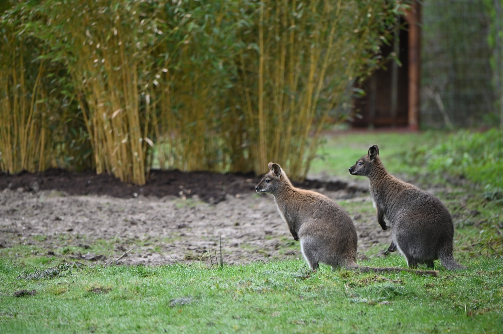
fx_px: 5584
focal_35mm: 400
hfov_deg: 5.2
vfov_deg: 3.4
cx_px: 252
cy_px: 167
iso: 1600
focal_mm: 400
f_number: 5.6
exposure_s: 1/800
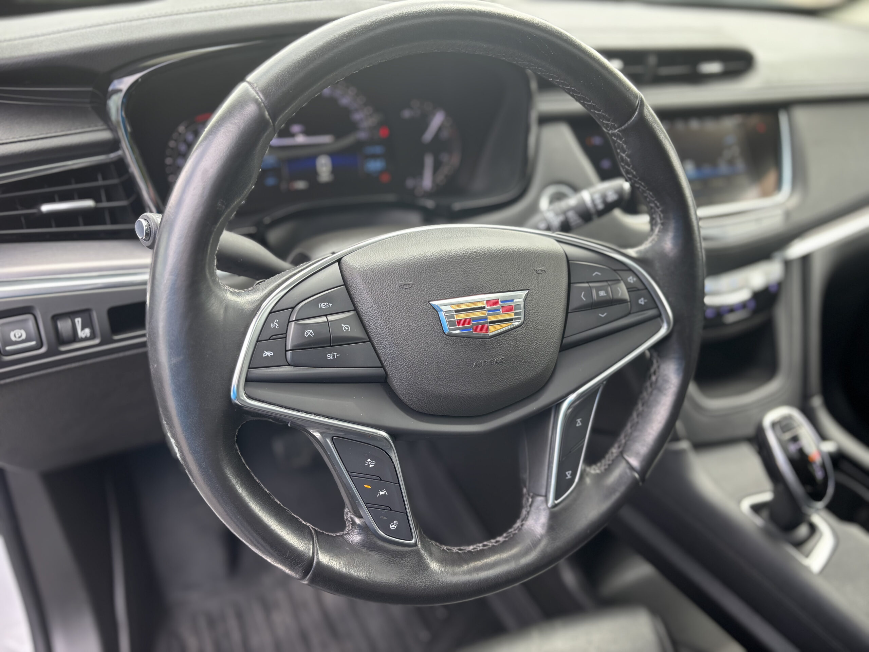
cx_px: 434
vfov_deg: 53.1
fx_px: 653
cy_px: 326
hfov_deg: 67.3
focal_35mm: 26
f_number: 1.6
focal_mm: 5.96
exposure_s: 1/121
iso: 64
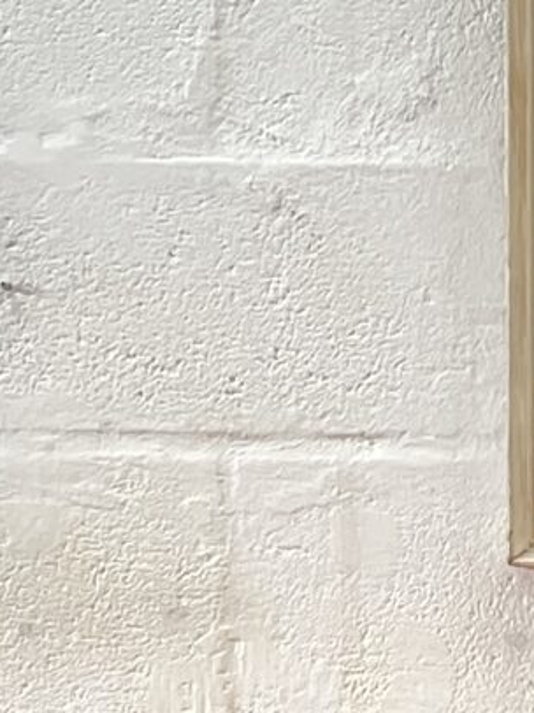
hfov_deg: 8.7
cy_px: 1250
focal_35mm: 164
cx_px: 950
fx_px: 3377
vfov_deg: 11.3
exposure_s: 1/71
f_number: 1.5
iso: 125
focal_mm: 5.7
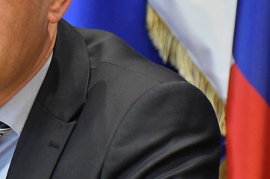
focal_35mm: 382
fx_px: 2864
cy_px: 46
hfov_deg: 5.4
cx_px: -17
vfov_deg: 3.6
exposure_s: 1/125
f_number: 5.3
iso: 3200
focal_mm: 90
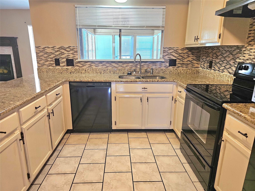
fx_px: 169
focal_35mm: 23
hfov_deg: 73.9
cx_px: 128
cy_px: 96
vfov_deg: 58.9
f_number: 1.7
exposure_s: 1/120
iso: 400
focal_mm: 6.3
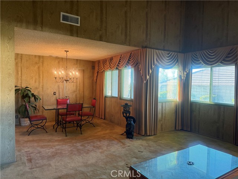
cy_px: 90
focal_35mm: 24
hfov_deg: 71.6
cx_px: 119
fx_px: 165
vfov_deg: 56.8
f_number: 1.78
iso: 250
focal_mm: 6.76
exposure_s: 1/60
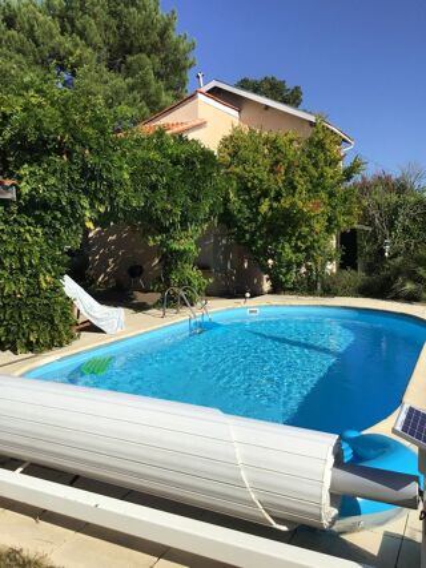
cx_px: 213
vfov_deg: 58.4
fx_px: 509
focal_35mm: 31
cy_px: 284
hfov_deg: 45.4
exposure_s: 1/1942
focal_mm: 3.3
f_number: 2.4
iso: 25
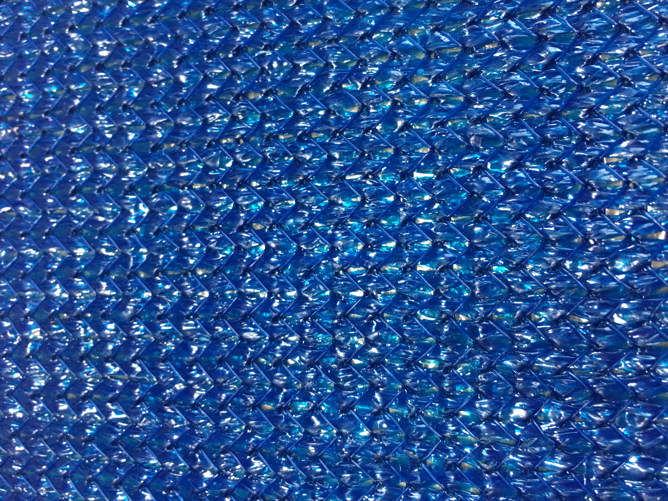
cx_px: 365
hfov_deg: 56.7
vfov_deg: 44.2
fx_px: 618
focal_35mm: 32
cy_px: 244
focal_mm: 4.15
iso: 125
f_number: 2.2
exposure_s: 1/33
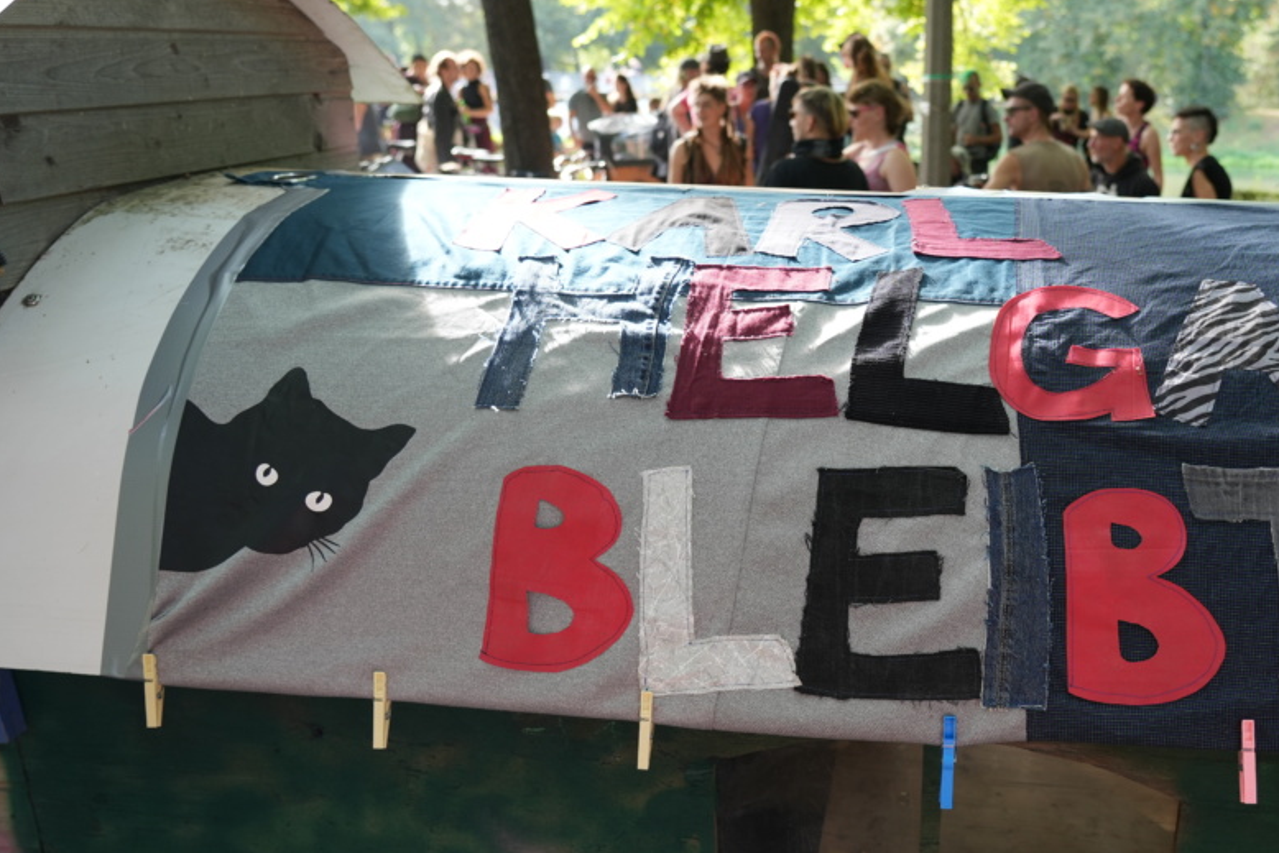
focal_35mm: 33
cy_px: 469
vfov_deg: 39.9
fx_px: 1173
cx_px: 833
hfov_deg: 56.2
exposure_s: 1/60
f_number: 4
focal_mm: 24
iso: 200
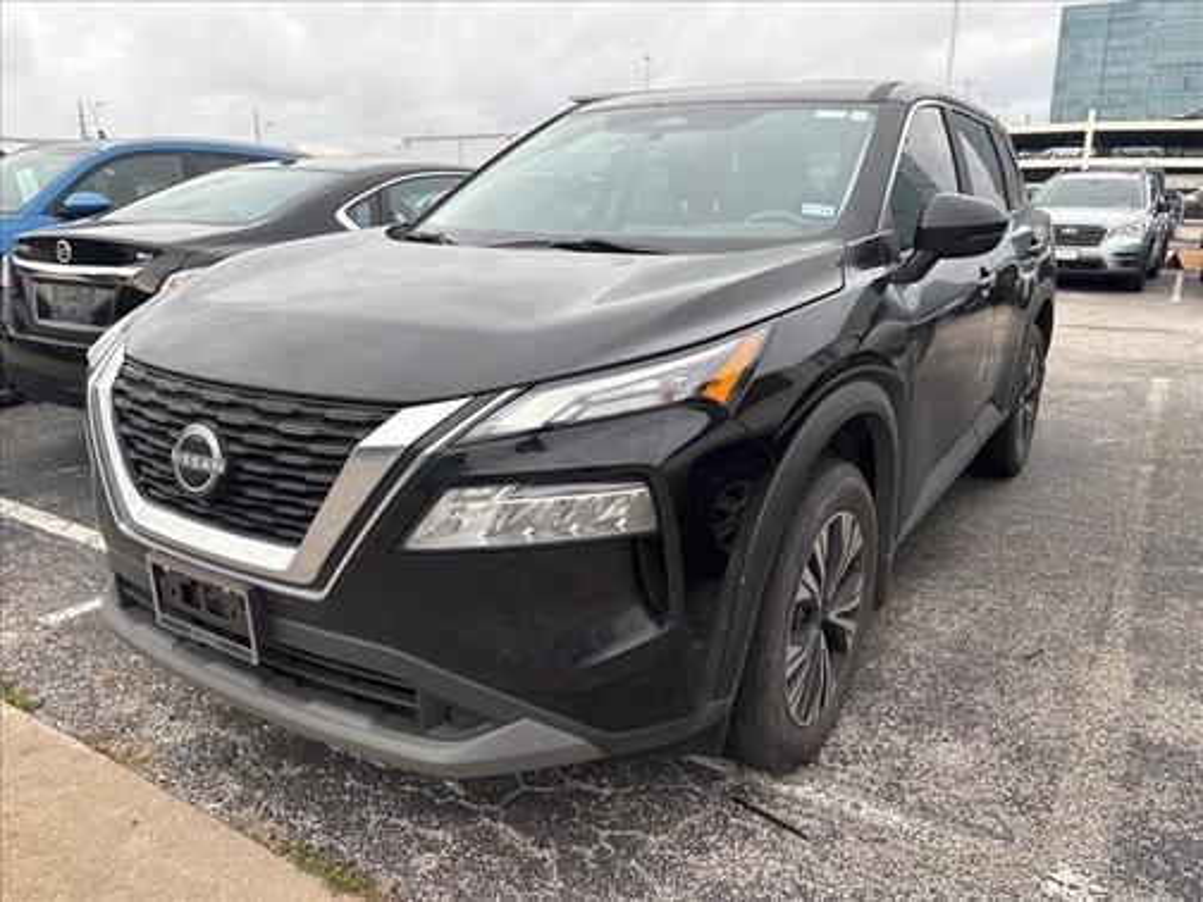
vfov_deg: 53.1
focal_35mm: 26
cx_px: 602
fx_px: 904
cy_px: 451
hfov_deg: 67.3
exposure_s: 1/240
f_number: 1.6
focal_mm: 5.96
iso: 40
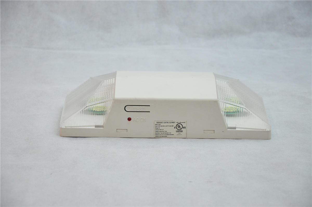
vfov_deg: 9.9
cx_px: 156
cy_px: 104
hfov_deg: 14.9
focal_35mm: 138
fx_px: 1195
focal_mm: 92
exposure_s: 1/125
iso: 1000
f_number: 5.6
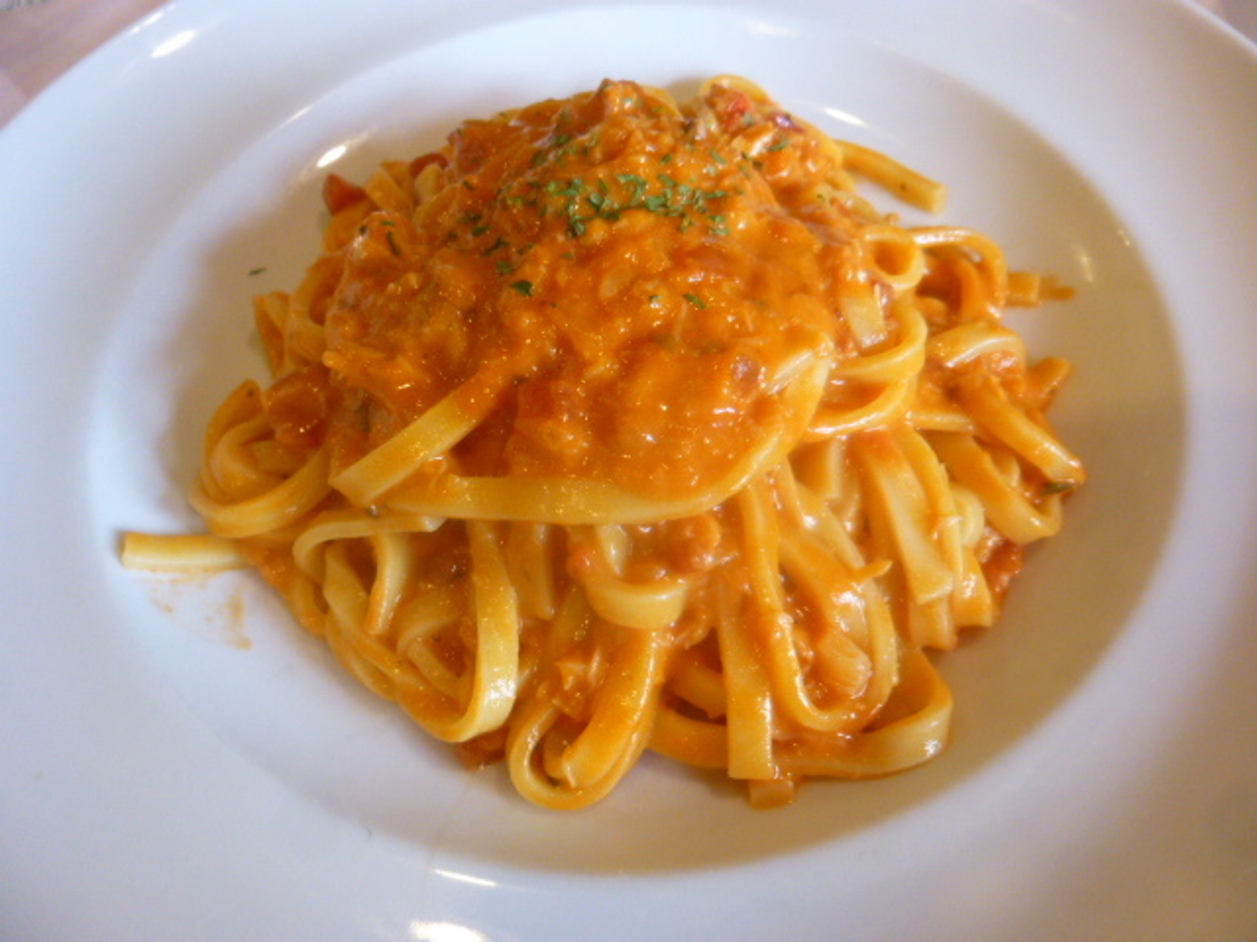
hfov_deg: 69.4
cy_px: 471
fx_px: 908
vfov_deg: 54.9
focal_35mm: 25
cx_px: 628
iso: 320
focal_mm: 4.5
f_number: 3.1
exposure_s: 1/60
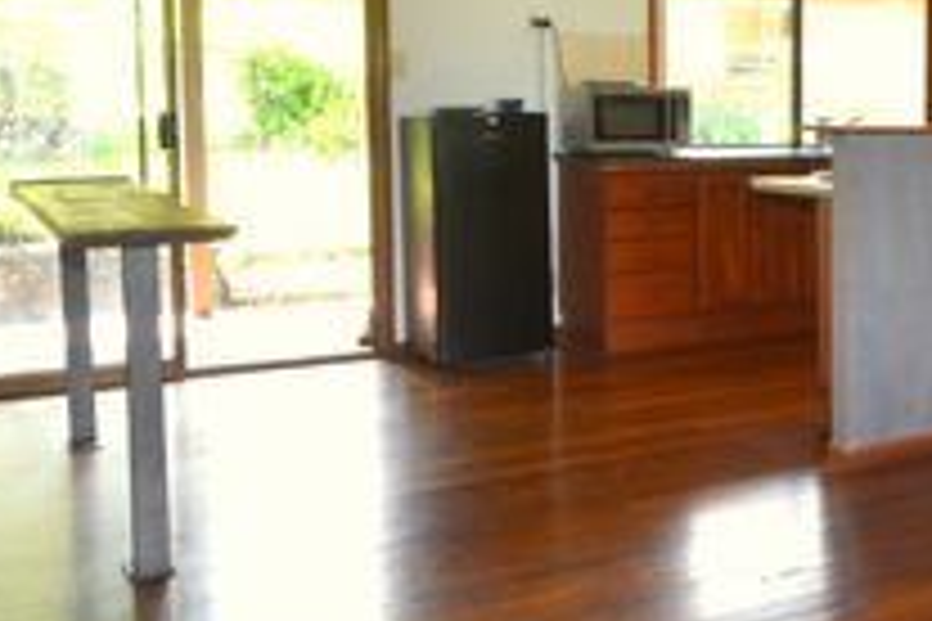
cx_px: 955
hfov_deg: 34.8
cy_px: 155
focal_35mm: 51
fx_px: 1324
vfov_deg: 26.1
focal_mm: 15
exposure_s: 1/60
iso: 360
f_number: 5
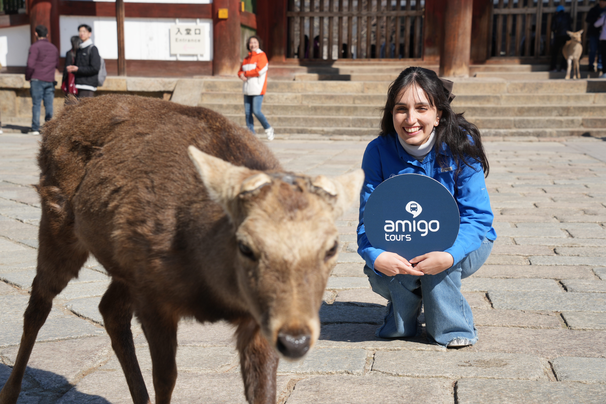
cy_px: 202
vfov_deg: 21.2
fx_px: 1077
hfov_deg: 31.4
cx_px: 303
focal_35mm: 64
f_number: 7.1
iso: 100
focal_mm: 64
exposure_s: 1/250
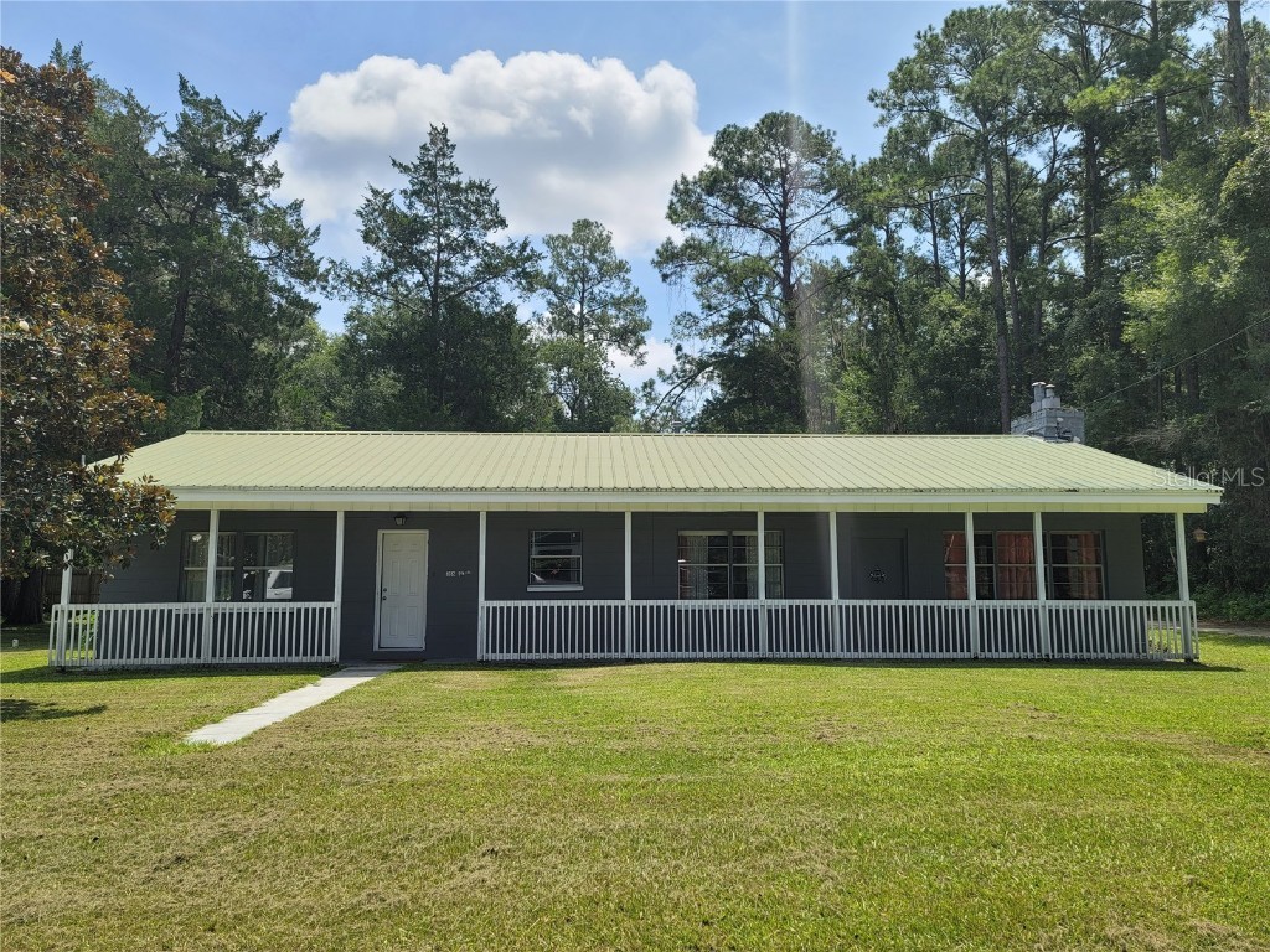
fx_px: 917
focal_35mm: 25
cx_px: 635
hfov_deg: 69.4
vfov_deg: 54.9
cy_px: 476
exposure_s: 1/907
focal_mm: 7
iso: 20
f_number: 1.8
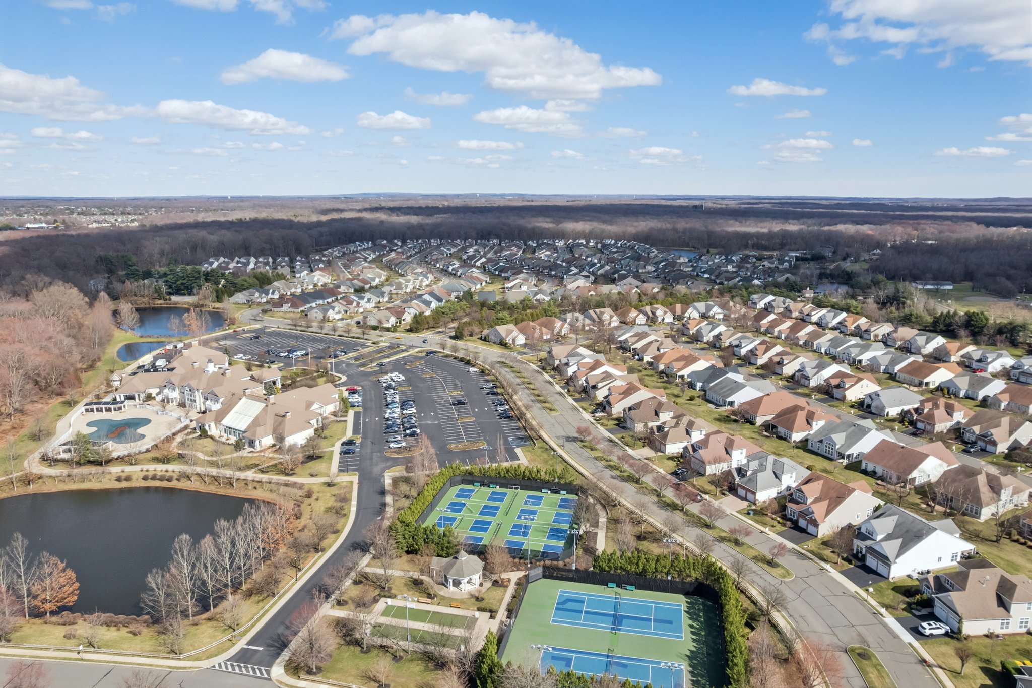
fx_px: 631
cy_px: 344
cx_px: 516
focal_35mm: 22
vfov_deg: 57.2
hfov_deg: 78.6
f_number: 2.8
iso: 130
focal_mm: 8.4
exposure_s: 1/2500
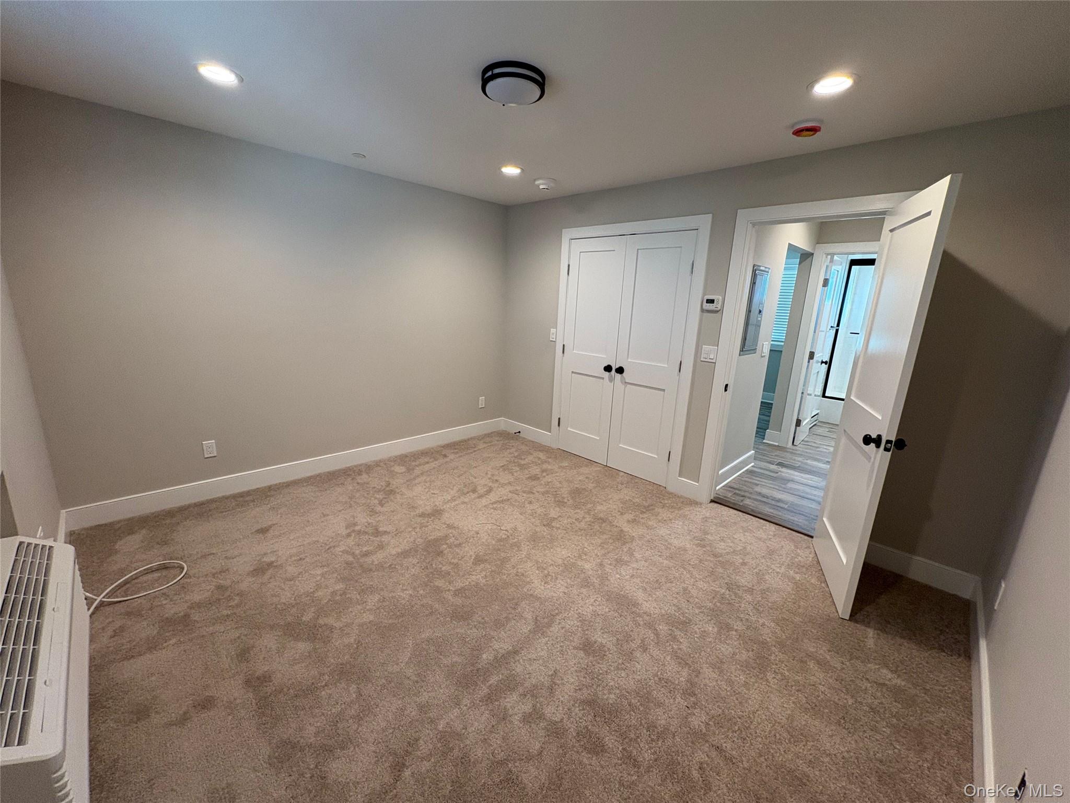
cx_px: 535
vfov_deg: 85.7
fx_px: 433
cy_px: 402
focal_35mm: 14
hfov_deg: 102.1
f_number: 2.2
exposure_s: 1/120
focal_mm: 2.22
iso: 250
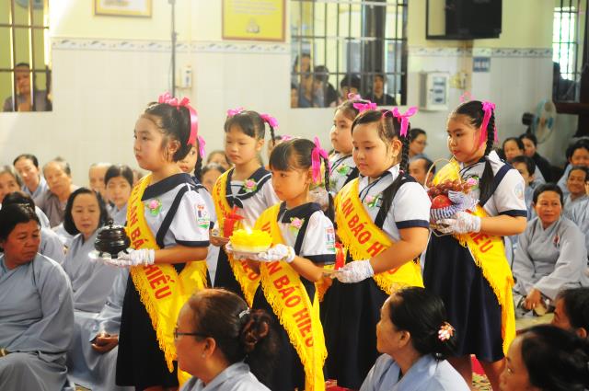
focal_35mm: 68
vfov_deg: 20.1
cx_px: 294
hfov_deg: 29.9
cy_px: 196
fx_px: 1103
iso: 800
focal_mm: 45
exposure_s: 1/60
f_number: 2.8
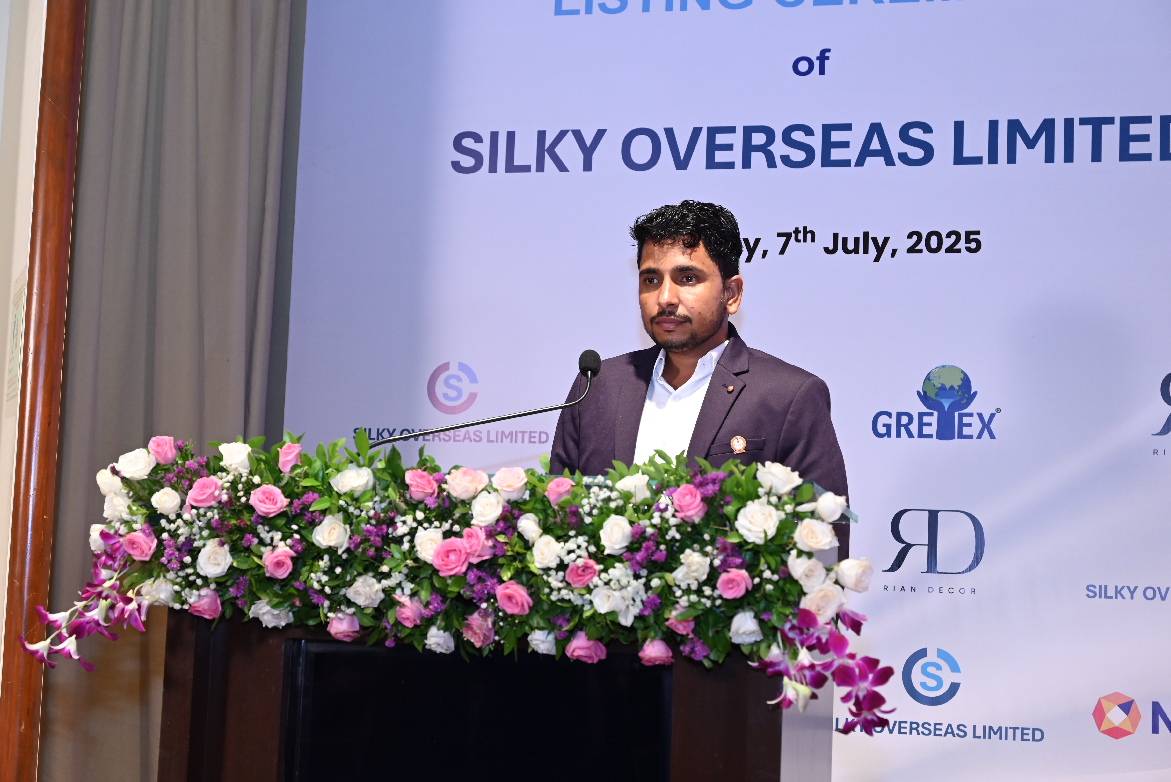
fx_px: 1822
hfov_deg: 35.6
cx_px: 586
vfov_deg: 24.2
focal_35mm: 56
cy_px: 391
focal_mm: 56
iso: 1600
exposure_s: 1/100
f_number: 5.6
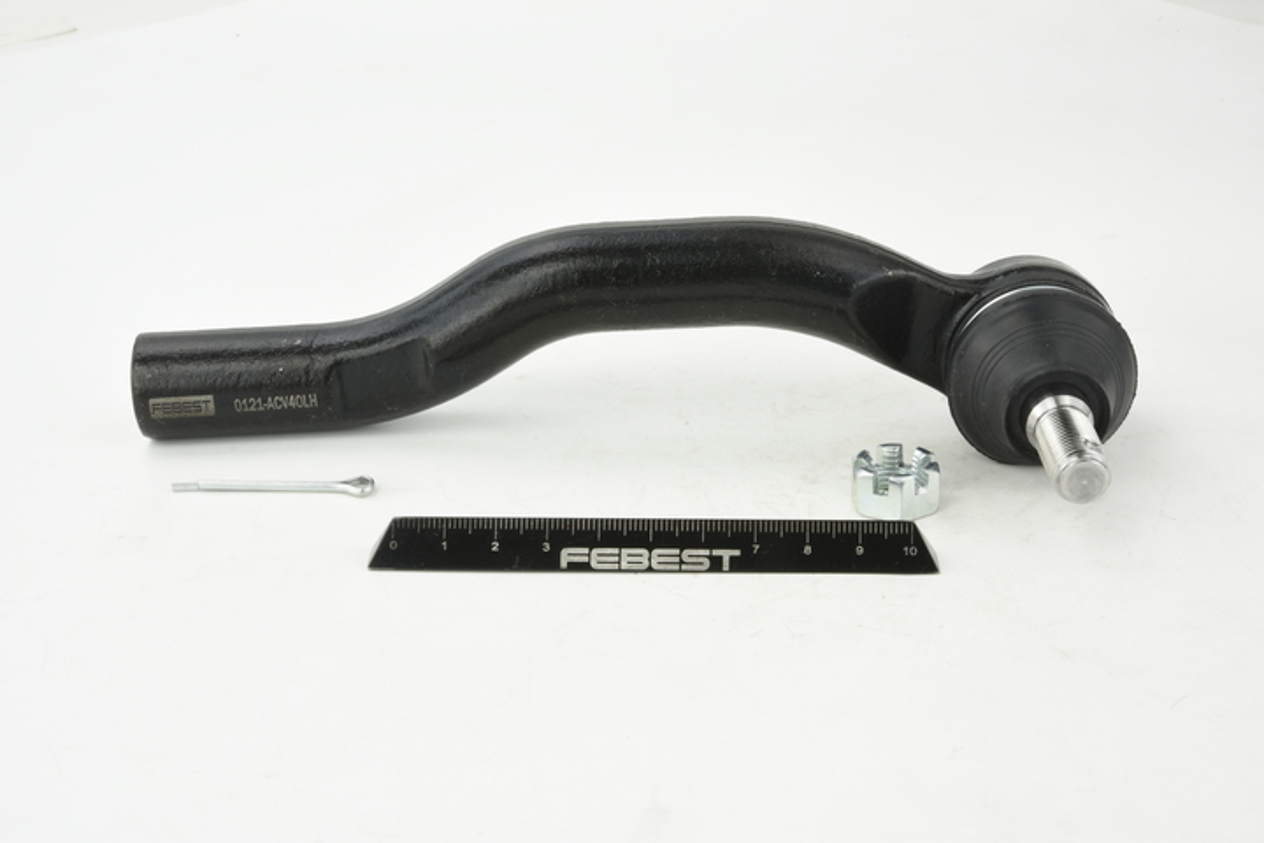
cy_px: 422
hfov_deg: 33.4
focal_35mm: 60
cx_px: 632
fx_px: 2107
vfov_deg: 22.6
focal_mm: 60
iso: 100
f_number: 32
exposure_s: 1/2.5
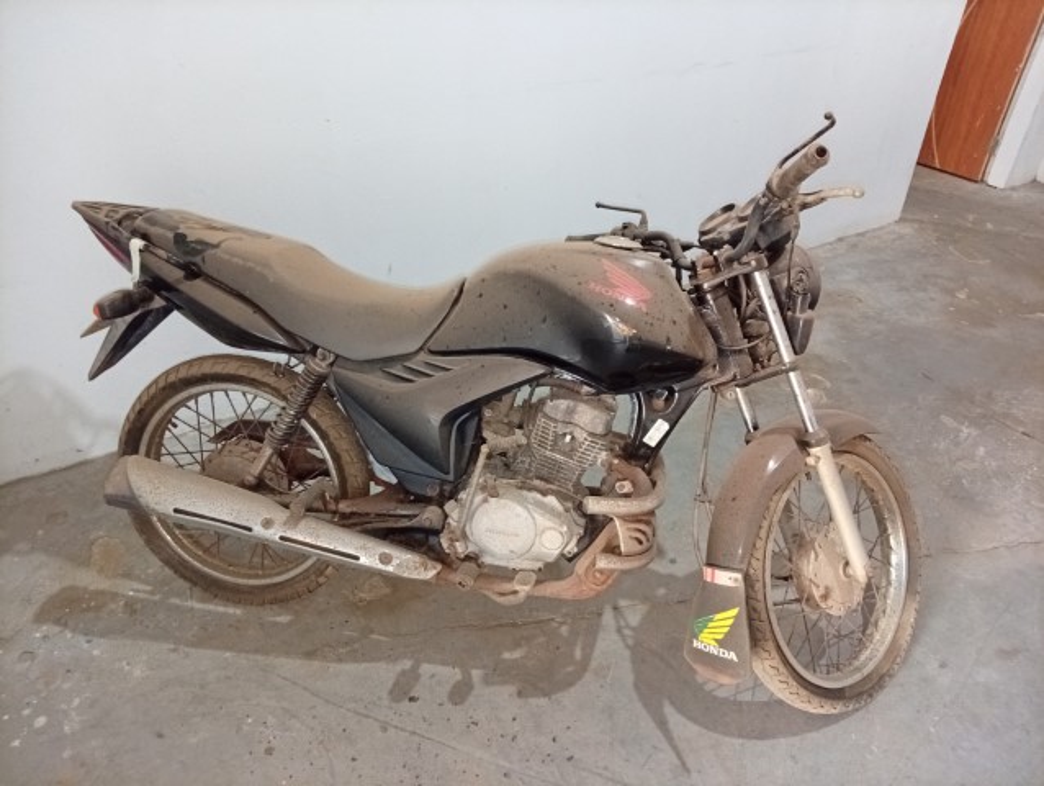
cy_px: 393
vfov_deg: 53.2
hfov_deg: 67.2
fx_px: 785
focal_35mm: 26
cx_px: 522
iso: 654
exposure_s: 1/20
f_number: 1.8
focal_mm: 4.15
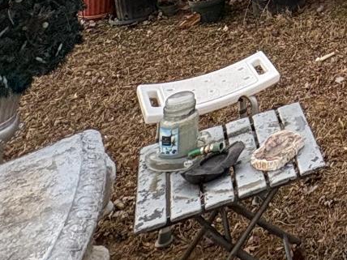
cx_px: 597
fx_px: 672
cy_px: -306
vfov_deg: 15.6
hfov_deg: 21.2
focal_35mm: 67
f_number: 2.2
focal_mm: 2.22
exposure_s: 1/495
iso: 50
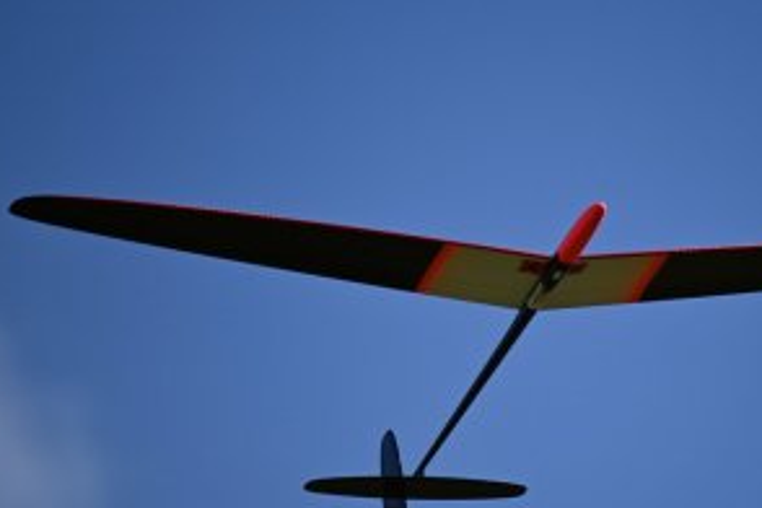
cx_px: 530
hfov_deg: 3.0
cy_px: 319
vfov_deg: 2.0
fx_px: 14329
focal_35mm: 677
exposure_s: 1/2000
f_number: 6.3
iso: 320
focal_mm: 400
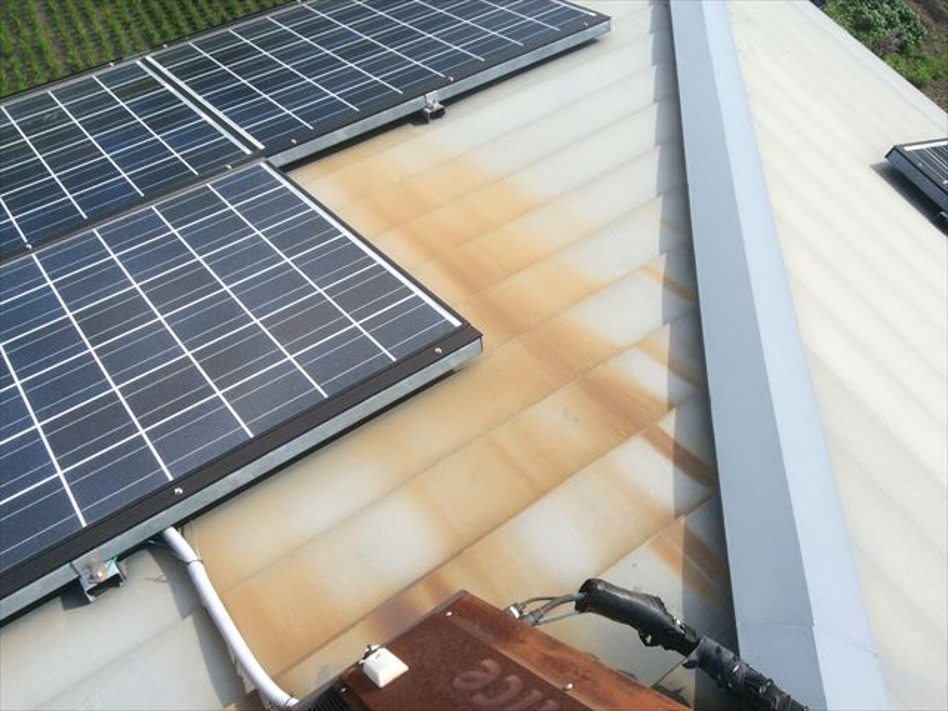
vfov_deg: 42.9
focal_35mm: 33
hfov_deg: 55.4
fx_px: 904
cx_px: 474
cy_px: 356
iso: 32
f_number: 2.4
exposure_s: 1/1271
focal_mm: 3.3
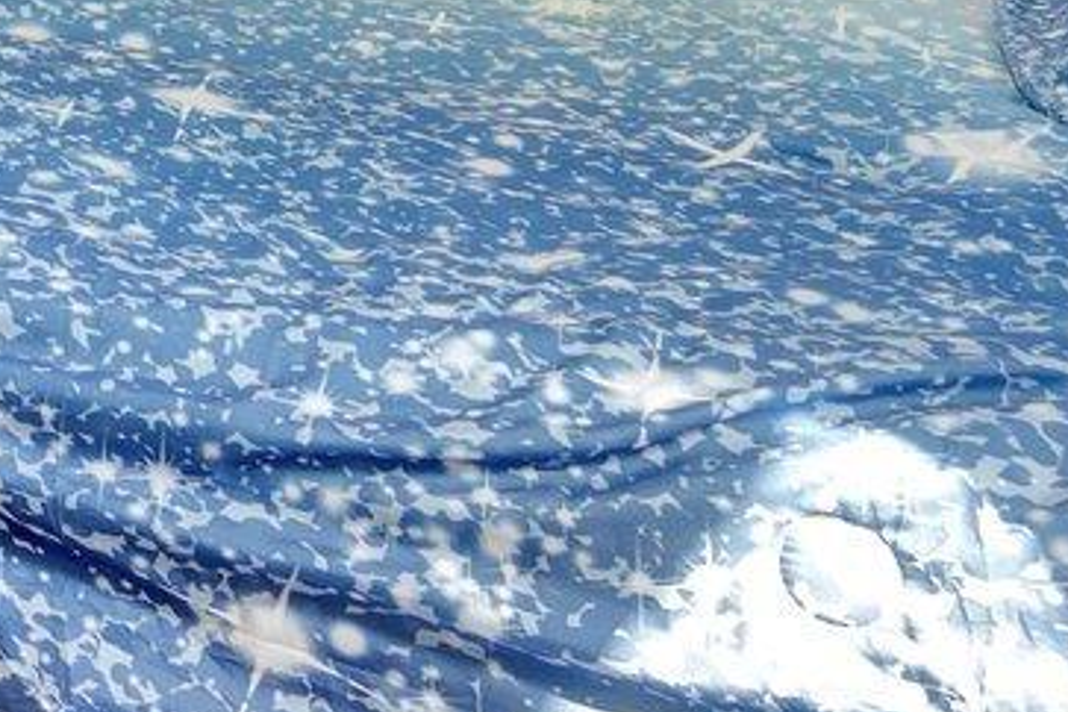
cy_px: -763
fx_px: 2477
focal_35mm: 84
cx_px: -1177
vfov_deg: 13.6
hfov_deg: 16.8
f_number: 8
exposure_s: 1/6
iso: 500
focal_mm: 14.8
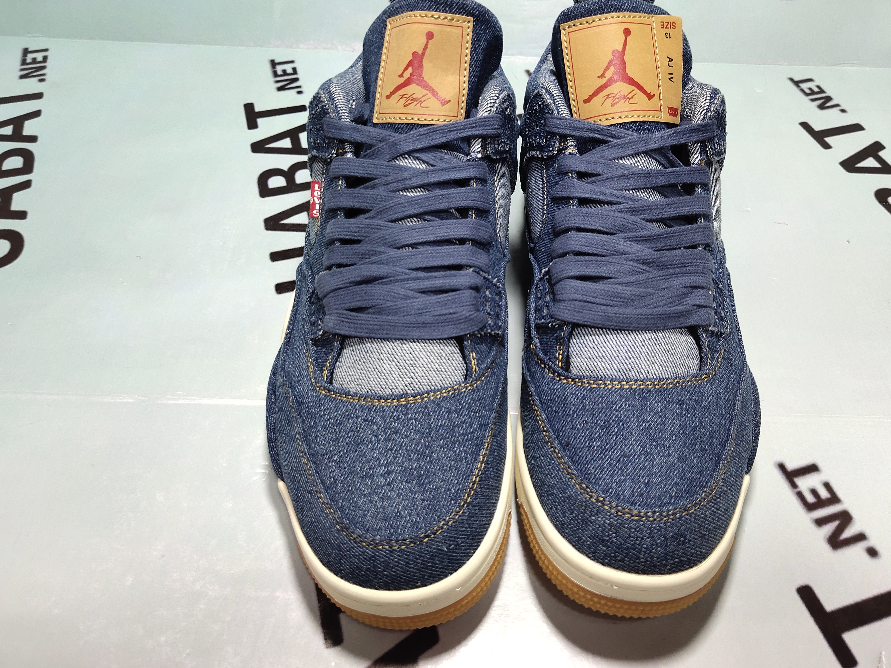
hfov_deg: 53.8
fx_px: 875
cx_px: 495
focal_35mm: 34
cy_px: 297
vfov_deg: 41.7
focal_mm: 4.35
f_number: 1.79
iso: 135
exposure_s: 1/100
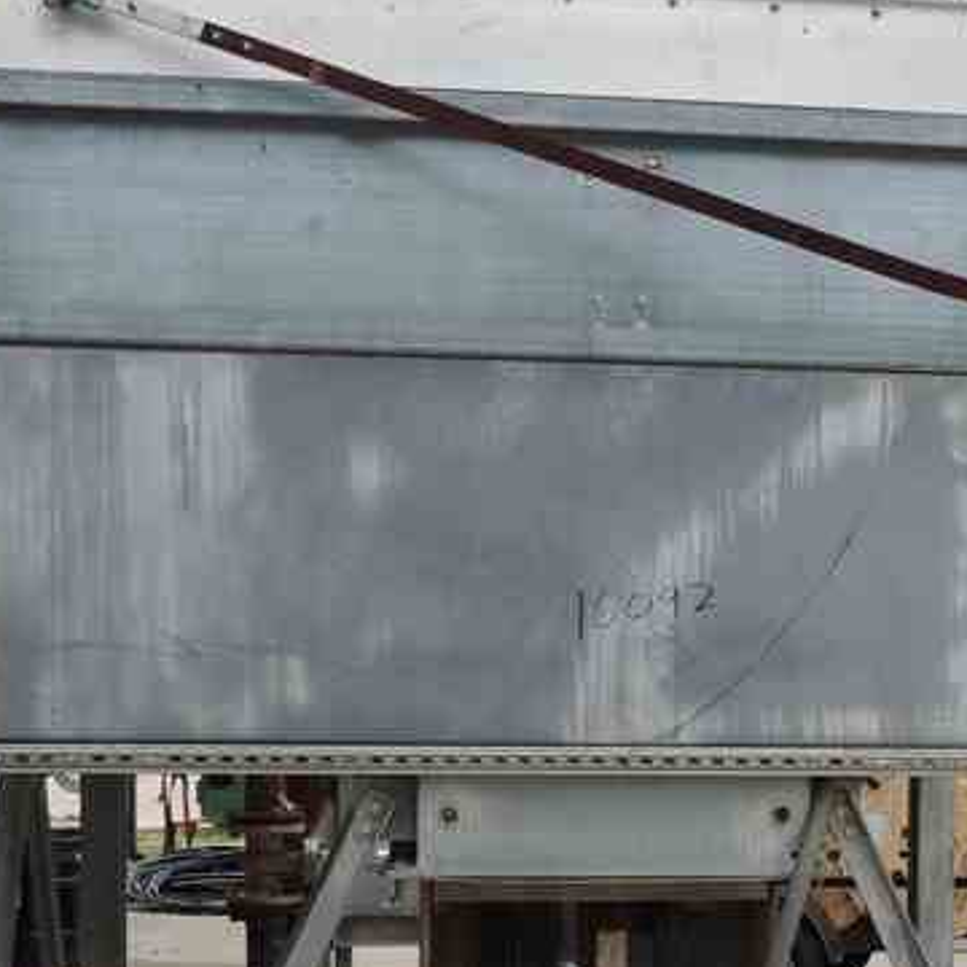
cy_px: 800
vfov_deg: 28.3
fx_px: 1865
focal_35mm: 59
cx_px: 629
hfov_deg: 28.9
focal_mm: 4.3
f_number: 3
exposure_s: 1/400
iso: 100
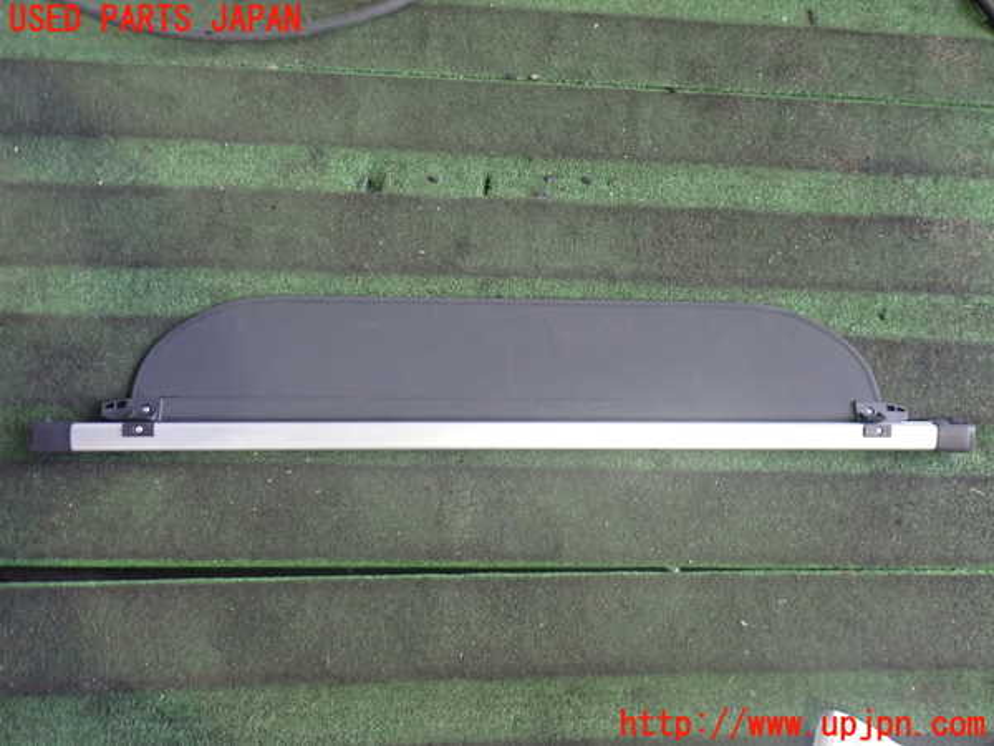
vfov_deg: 46.8
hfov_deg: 60.0
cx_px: 497
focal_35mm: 30
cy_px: 373
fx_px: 861
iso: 400
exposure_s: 1/30
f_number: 2.3
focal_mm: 5.4
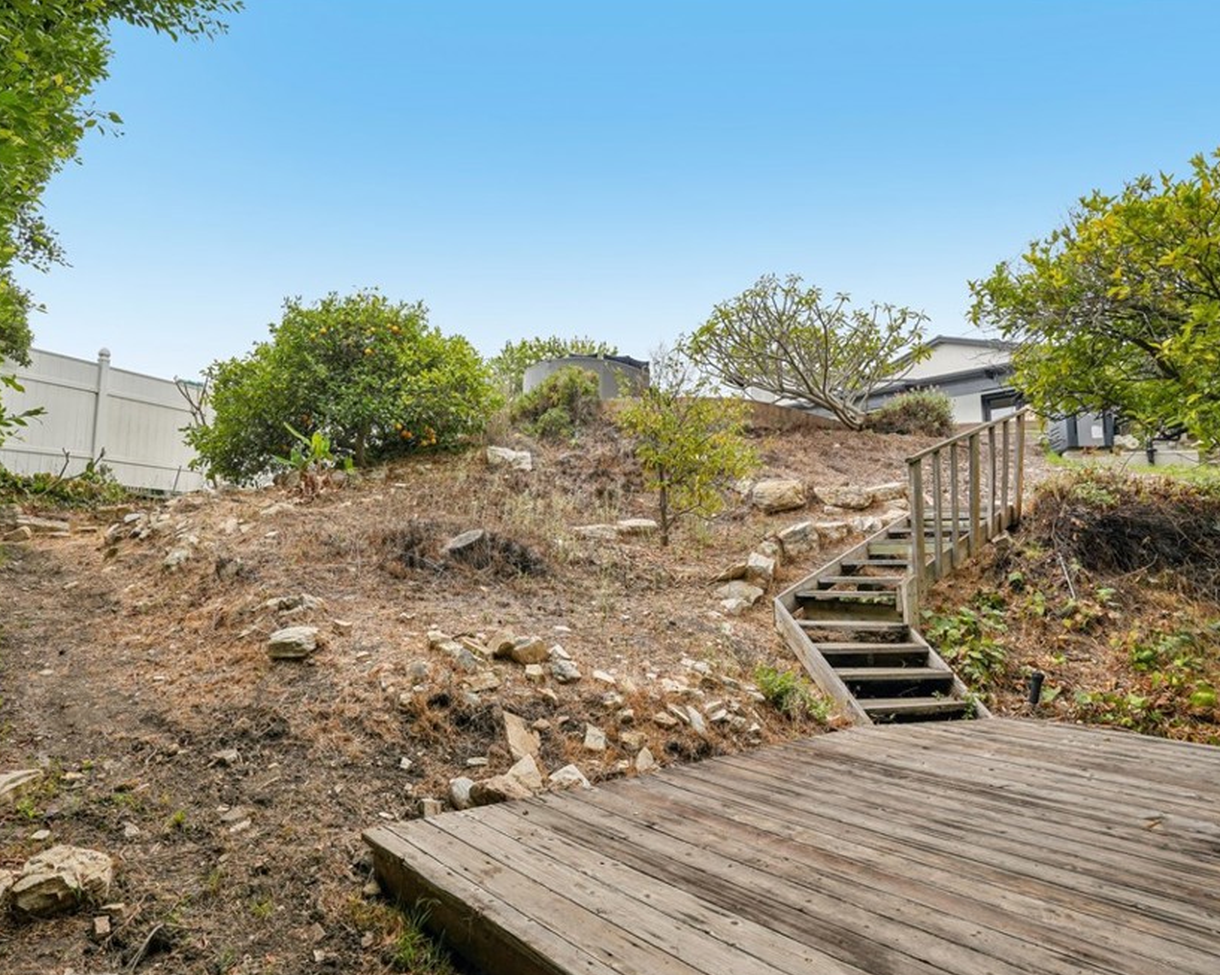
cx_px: 554
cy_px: 500
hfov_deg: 80.2
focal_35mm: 20
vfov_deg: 68.1
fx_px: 722
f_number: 8
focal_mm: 17
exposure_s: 1/320
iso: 100
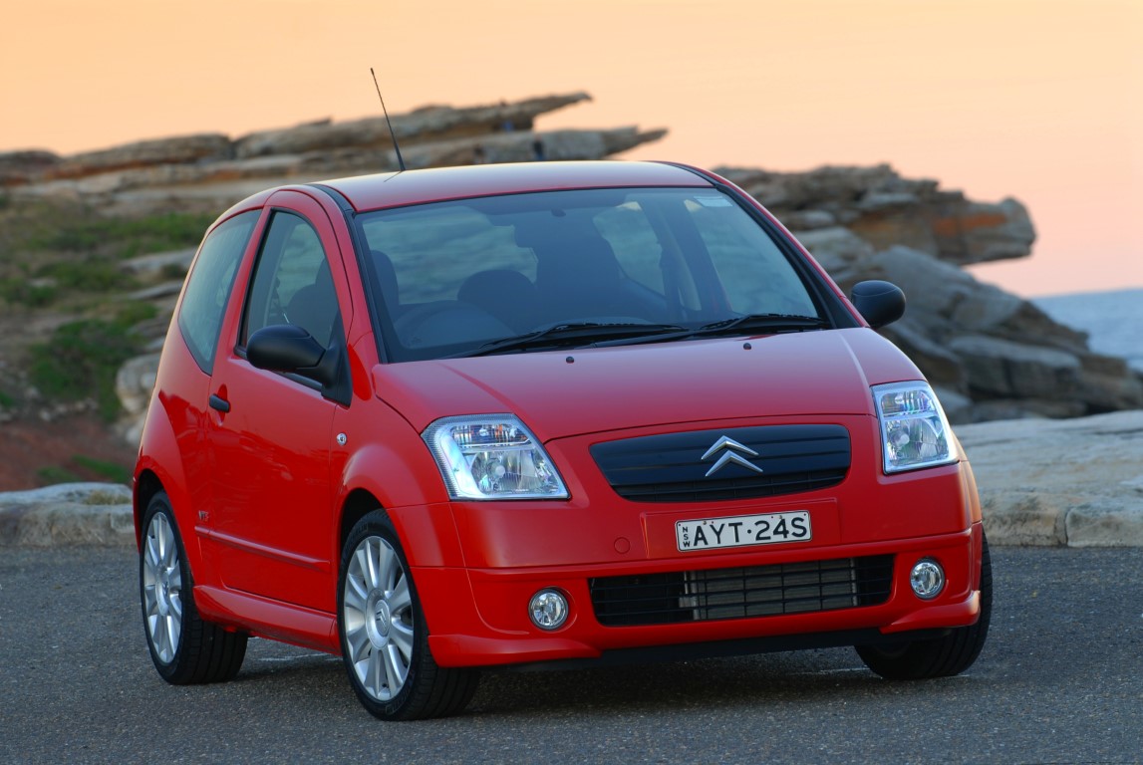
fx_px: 8583
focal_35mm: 270
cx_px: 572
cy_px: 382
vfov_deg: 5.1
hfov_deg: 7.6
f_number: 8
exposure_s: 1/2.5
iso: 100
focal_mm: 180
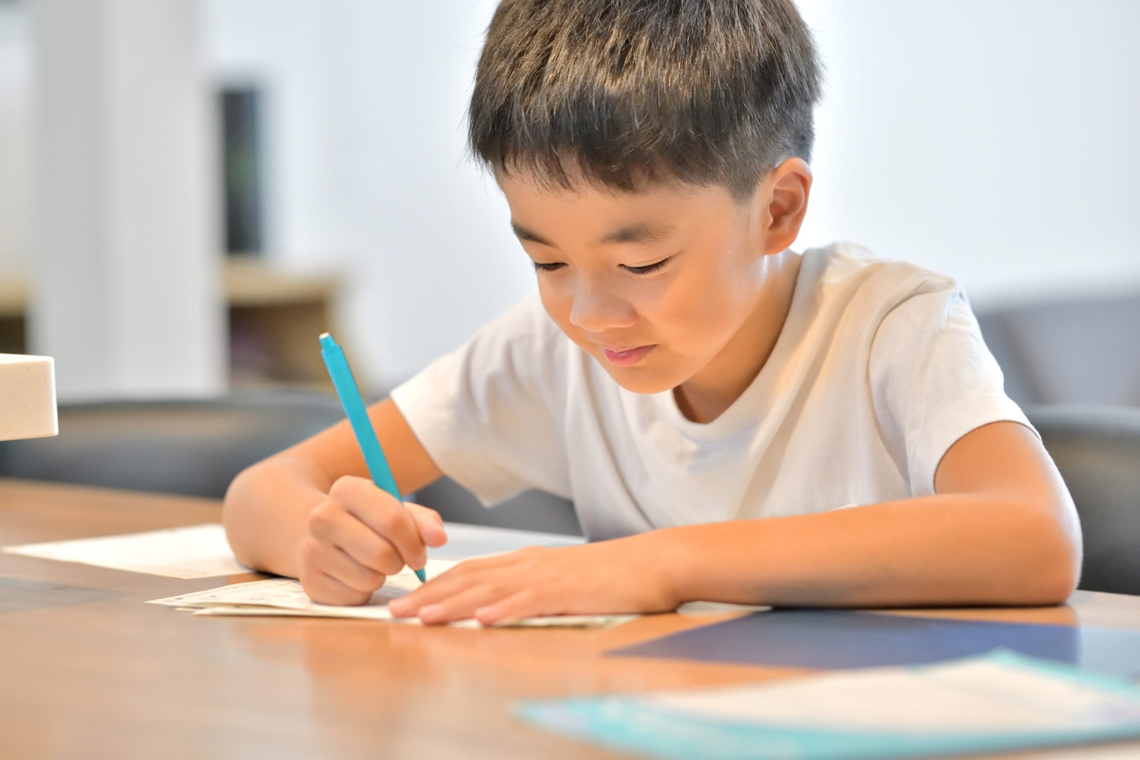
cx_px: 570
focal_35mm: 105
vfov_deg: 13.0
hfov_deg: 19.5
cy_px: 380
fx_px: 3325
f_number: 2.8
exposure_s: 1/400
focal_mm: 105
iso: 2000
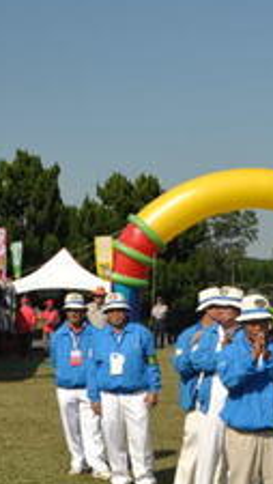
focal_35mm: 92
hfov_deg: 12.7
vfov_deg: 23.1
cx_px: 359
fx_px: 1181
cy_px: 281
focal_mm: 22
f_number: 3.5
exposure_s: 1/2000
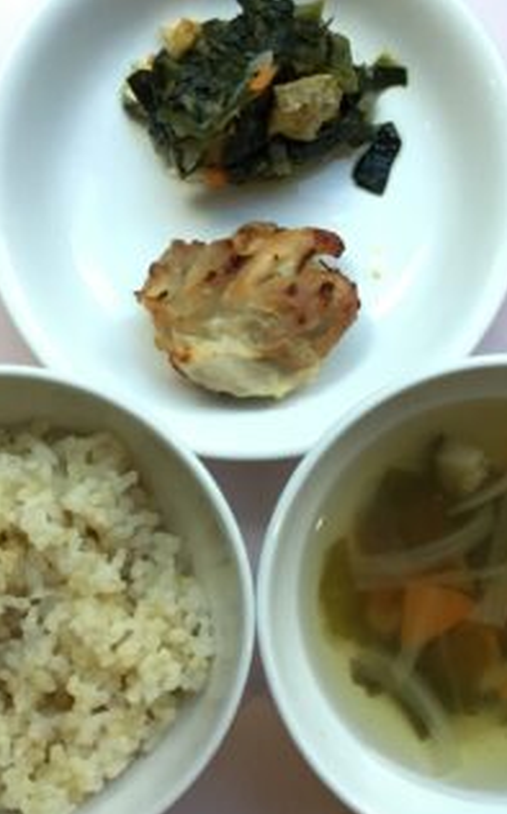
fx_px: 1152
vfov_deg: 38.9
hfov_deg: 24.8
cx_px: 263
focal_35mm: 52
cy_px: 398
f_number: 2.4
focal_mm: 3.3
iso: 32
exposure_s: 1/30
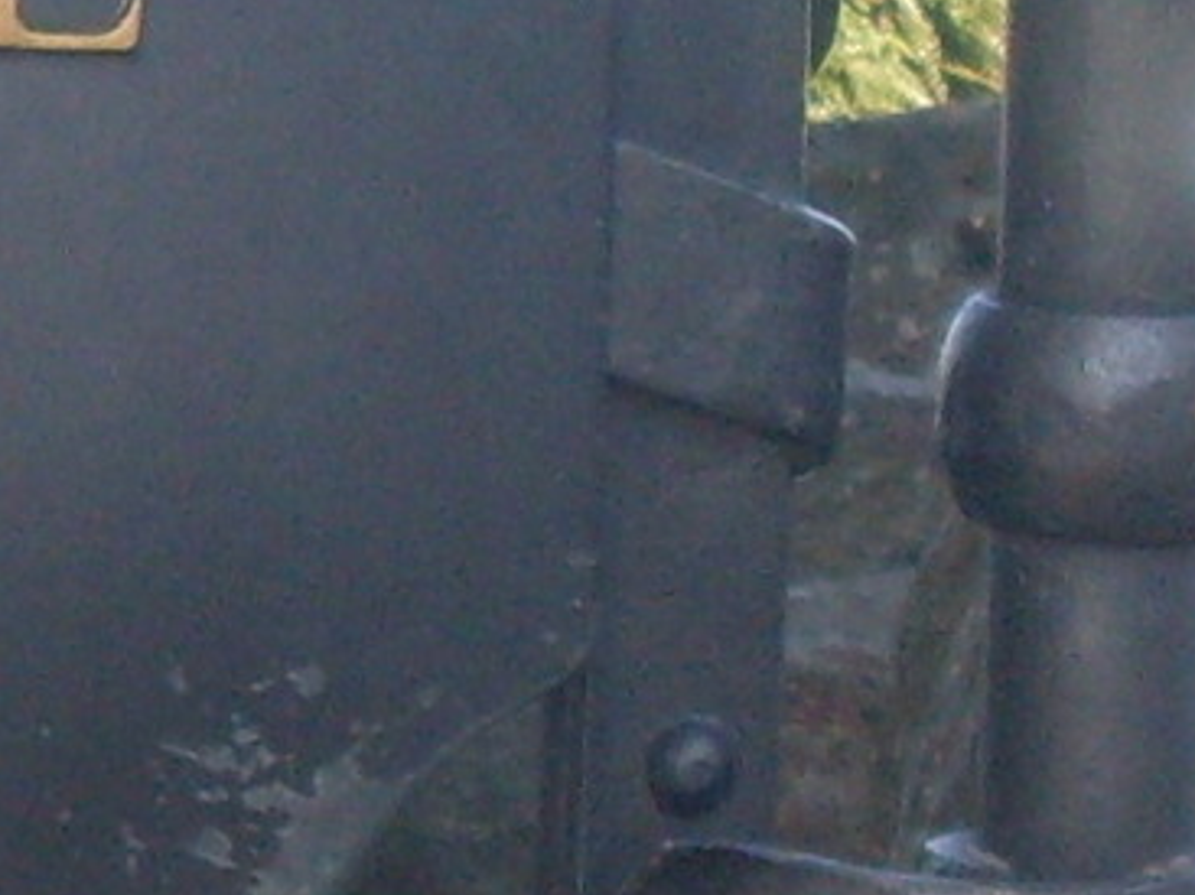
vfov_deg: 5.7
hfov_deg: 7.4
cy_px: 571
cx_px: -1143
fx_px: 8938
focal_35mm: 259
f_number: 2.8
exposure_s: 1/350
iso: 80
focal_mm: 6.3
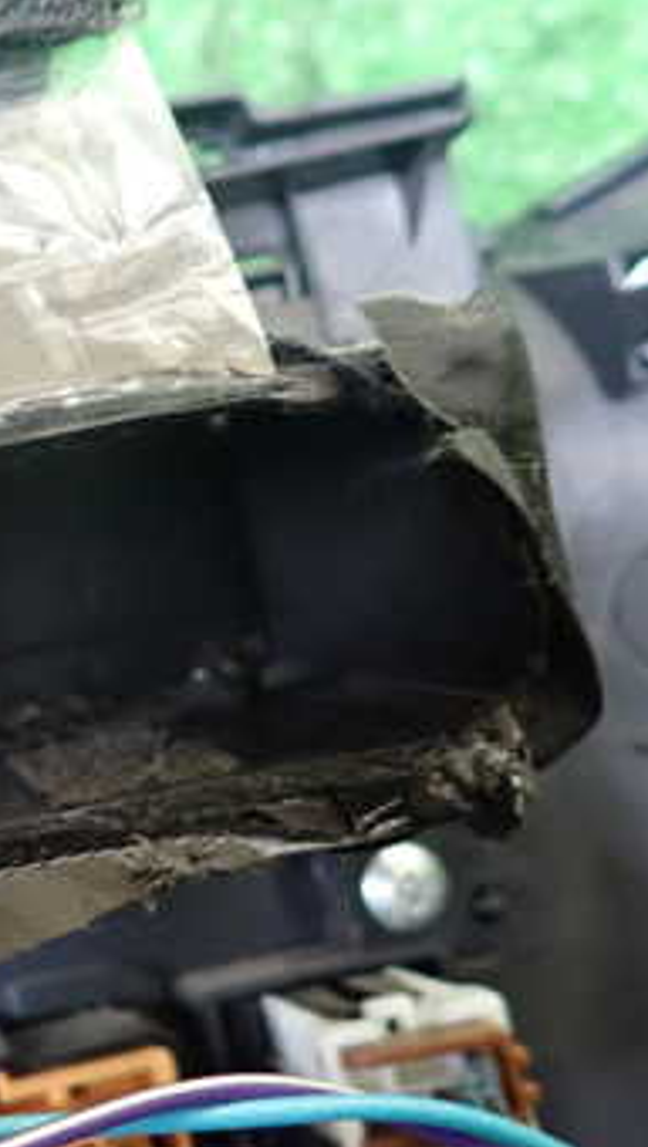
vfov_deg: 42.8
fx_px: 1462
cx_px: -108
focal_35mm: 48
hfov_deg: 23.1
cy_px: 536
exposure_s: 1/30
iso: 640
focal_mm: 4.5
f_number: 2
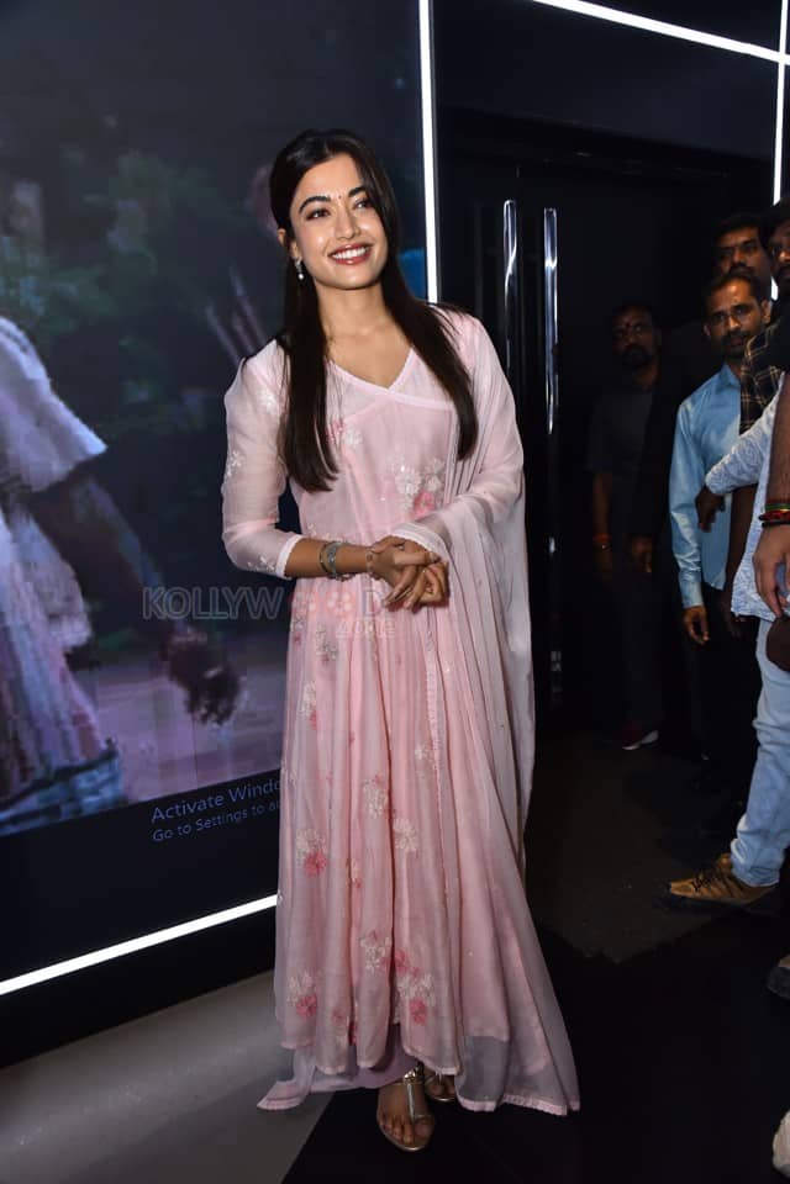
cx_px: 395
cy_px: 592
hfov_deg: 42.3
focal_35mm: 31
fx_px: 1020
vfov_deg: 60.3
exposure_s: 1/125
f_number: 6.3
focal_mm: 31
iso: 1250
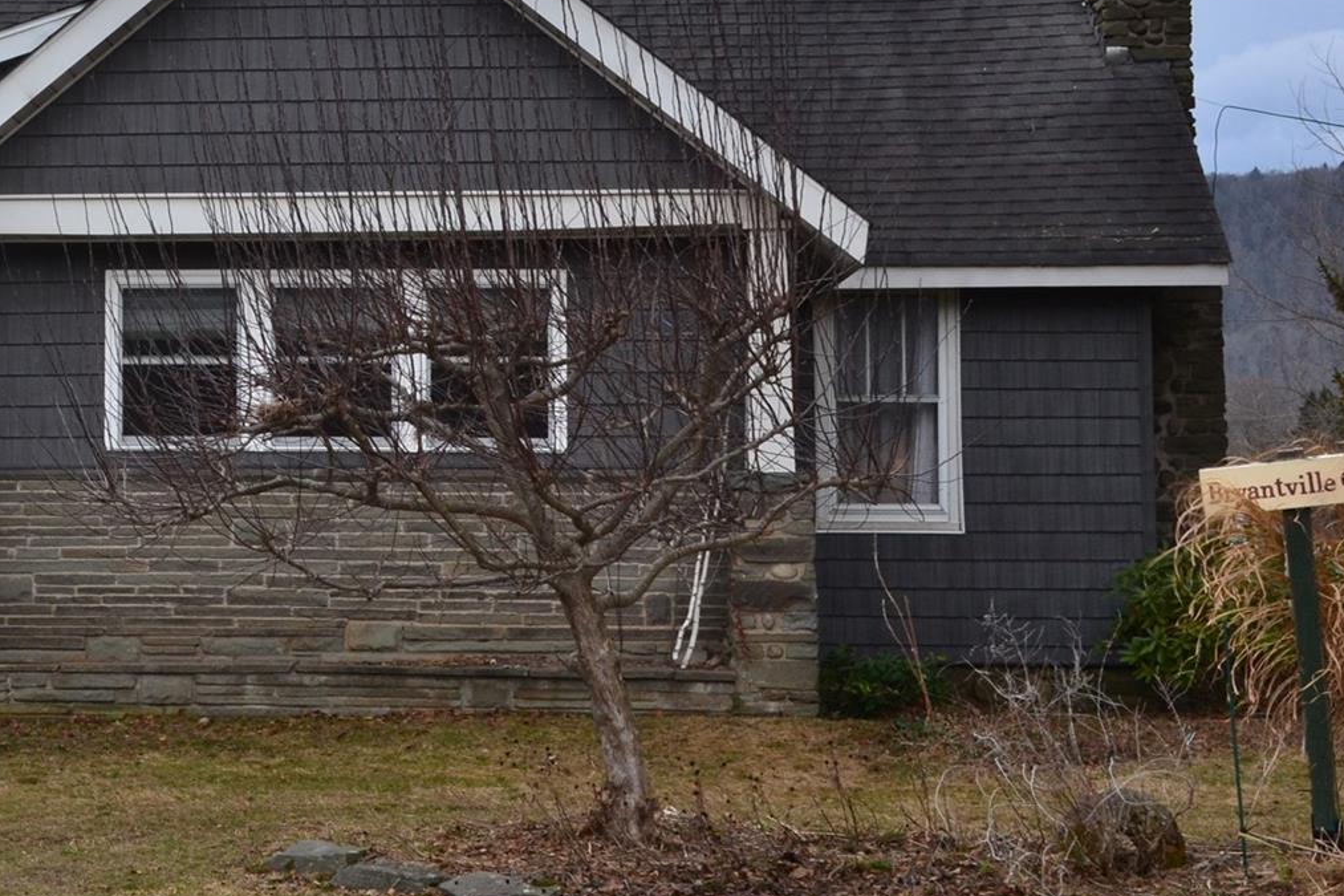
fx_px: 3397
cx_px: 20
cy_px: 249
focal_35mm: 91
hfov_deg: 21.6
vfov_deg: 15.0
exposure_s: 1/125
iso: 400
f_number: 9
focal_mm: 30
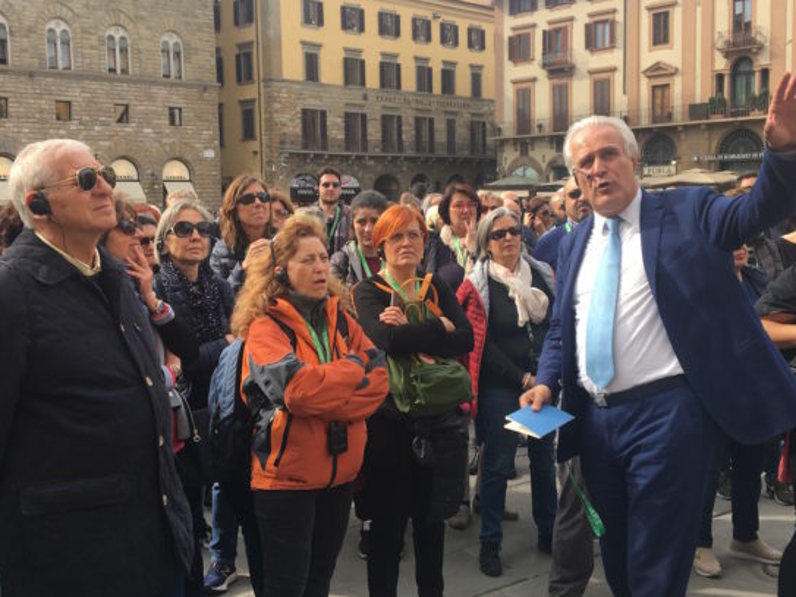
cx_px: 397
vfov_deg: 35.1
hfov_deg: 45.8
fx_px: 943
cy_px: 282
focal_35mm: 41
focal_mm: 4.15
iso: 25
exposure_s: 1/398
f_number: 2.2
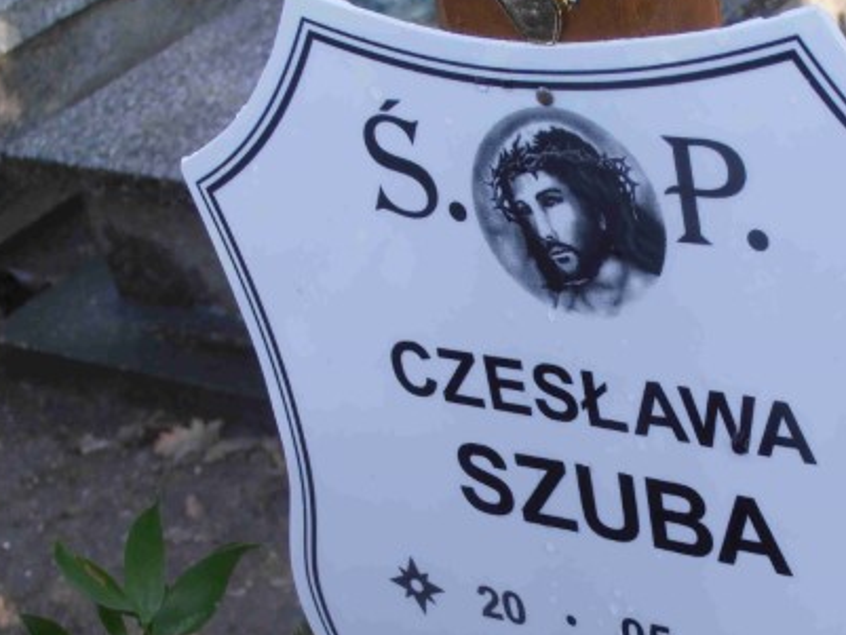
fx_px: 2225
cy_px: 475
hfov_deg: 21.4
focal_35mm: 91
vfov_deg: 16.2
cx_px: 614
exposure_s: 1/100
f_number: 4.5
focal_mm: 10.04
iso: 80
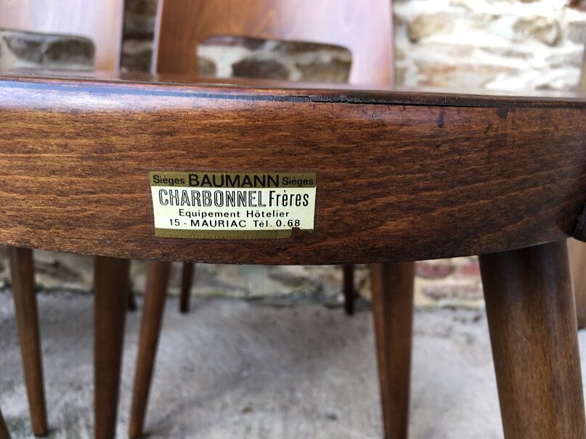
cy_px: 220
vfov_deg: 48.2
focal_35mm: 29
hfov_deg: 61.7
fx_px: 491
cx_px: 293
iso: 25
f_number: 2.2
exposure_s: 1/100
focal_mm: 4.15
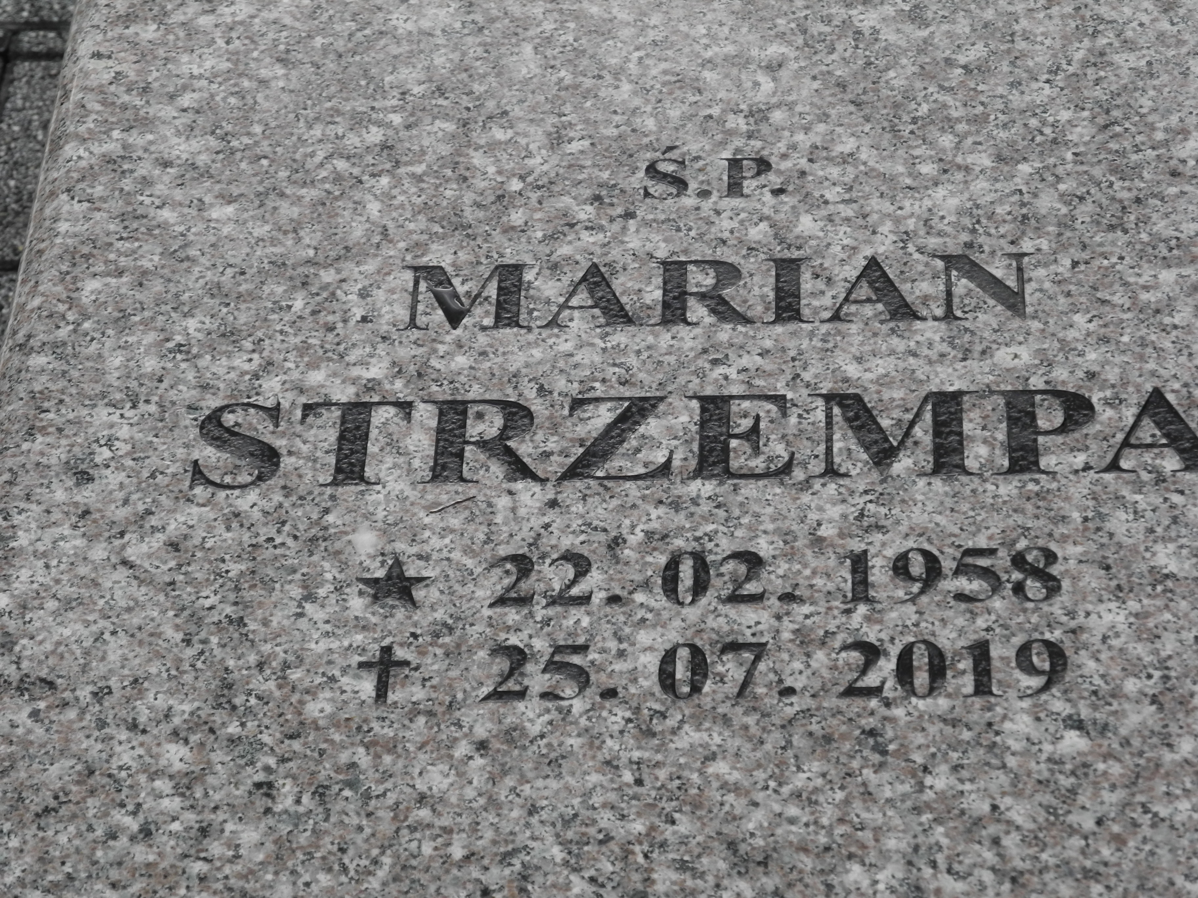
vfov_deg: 12.5
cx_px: 599
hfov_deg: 16.6
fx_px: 4118
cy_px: 449
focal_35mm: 119
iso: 100
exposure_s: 1/80
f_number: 4.5
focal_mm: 25.4
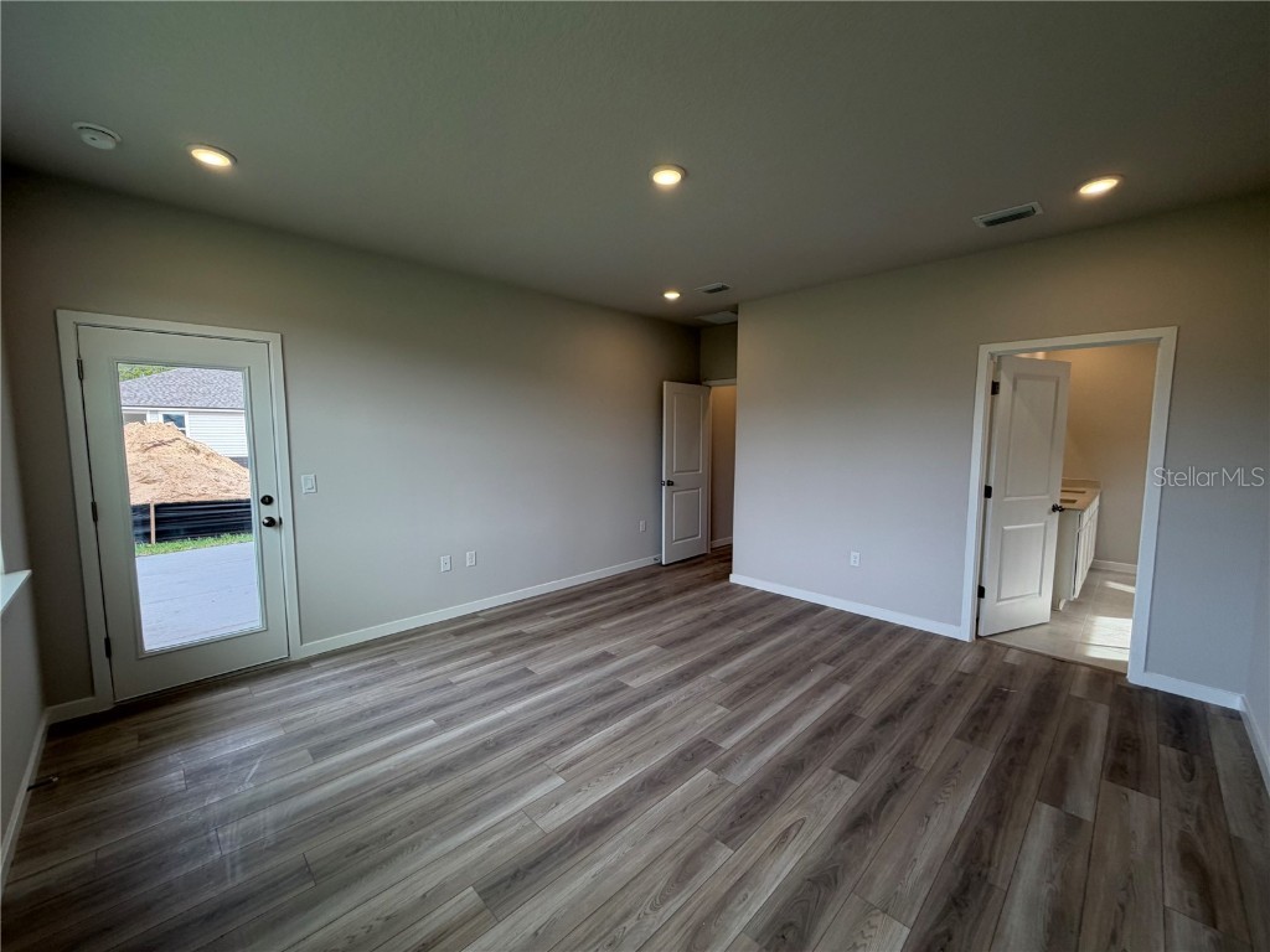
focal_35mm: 14
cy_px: 476
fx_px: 514
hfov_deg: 102.1
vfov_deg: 85.7
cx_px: 635
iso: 80
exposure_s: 1/120
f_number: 2.2
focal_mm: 2.22
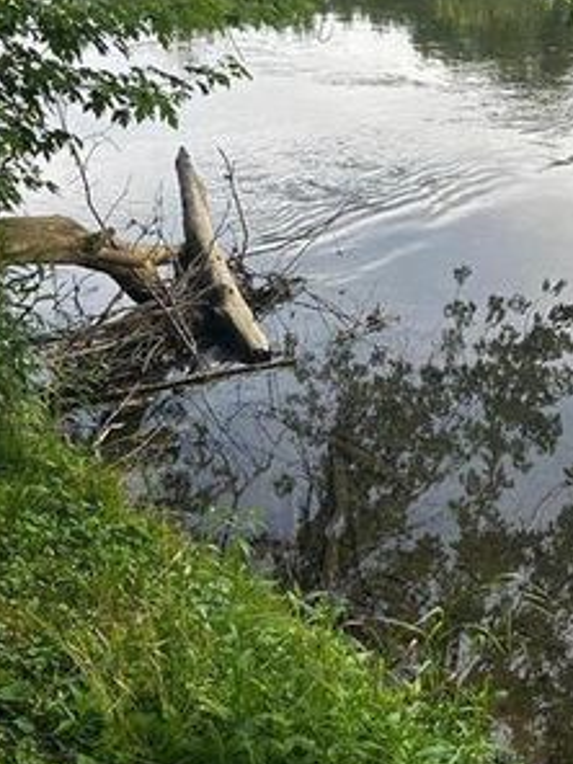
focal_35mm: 54
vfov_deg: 35.5
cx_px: 444
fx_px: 1192
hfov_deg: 26.6
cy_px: 334
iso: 64
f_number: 1.78
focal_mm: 6.86
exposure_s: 1/133
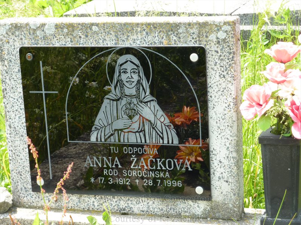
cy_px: 112
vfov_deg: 13.3
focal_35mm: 111
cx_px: 150
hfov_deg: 17.7
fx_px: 965
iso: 80
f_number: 4.4
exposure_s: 1/80
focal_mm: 18.2
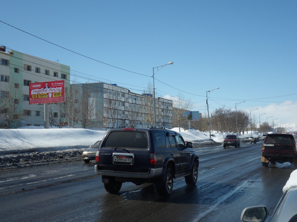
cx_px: 148
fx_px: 360
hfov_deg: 44.8
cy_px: 111
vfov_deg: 34.3
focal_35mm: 42
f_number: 4.2
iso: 80
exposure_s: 1/1000
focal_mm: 7.8
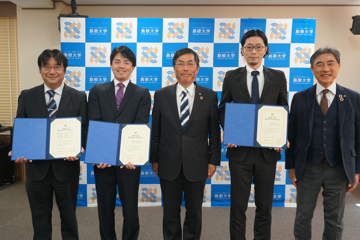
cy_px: 120
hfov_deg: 55.1
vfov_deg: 38.4
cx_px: 180
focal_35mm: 34
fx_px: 345
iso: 1000
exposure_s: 1/160
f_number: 4
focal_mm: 23
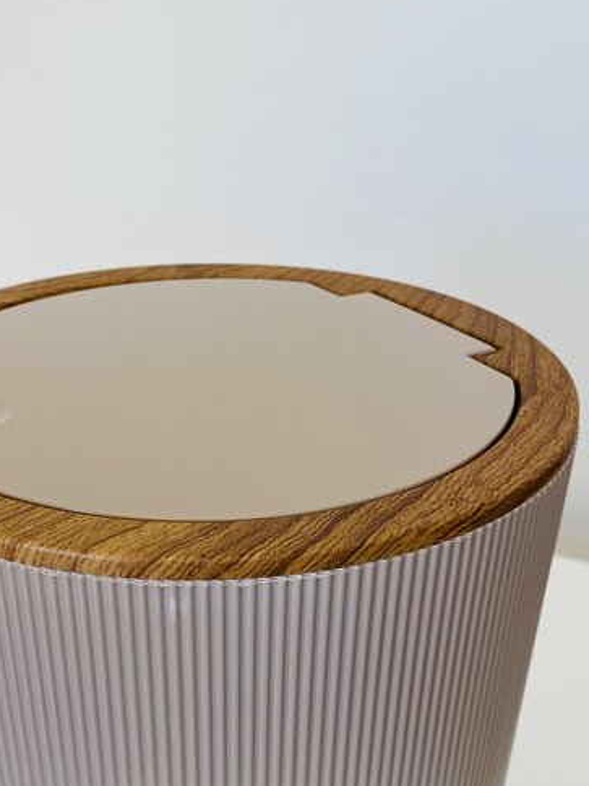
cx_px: 219
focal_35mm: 43
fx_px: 976
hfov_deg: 33.4
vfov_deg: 43.0
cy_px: 549
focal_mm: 4.25
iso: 50
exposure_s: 1/122
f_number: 1.8
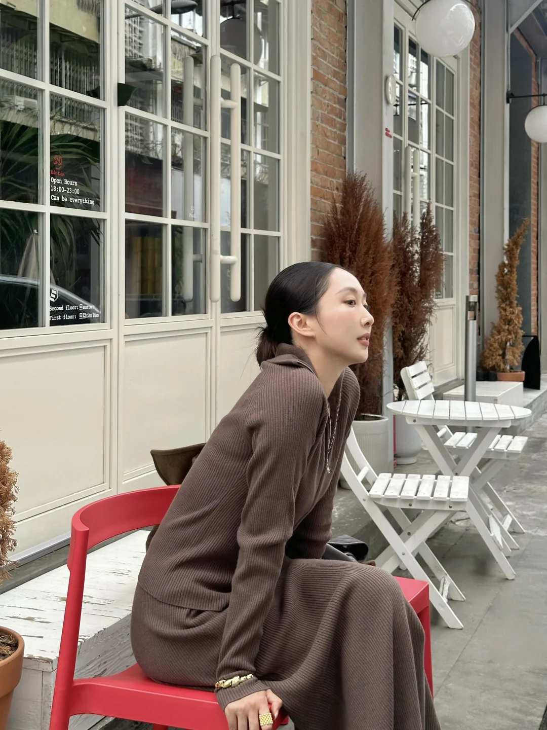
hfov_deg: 30.3
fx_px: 1011
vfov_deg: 39.7
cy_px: 365
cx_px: 274
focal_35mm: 48
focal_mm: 6.86
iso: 64
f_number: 1.78
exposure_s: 1/623
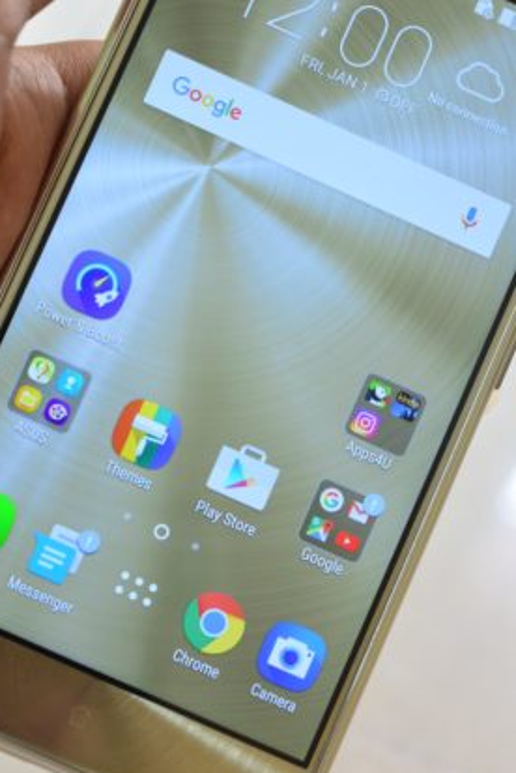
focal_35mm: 120
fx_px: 2570
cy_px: 367
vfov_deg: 17.1
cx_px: 292
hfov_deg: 11.5
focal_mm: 55
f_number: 6.3
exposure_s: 1/13
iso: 1000
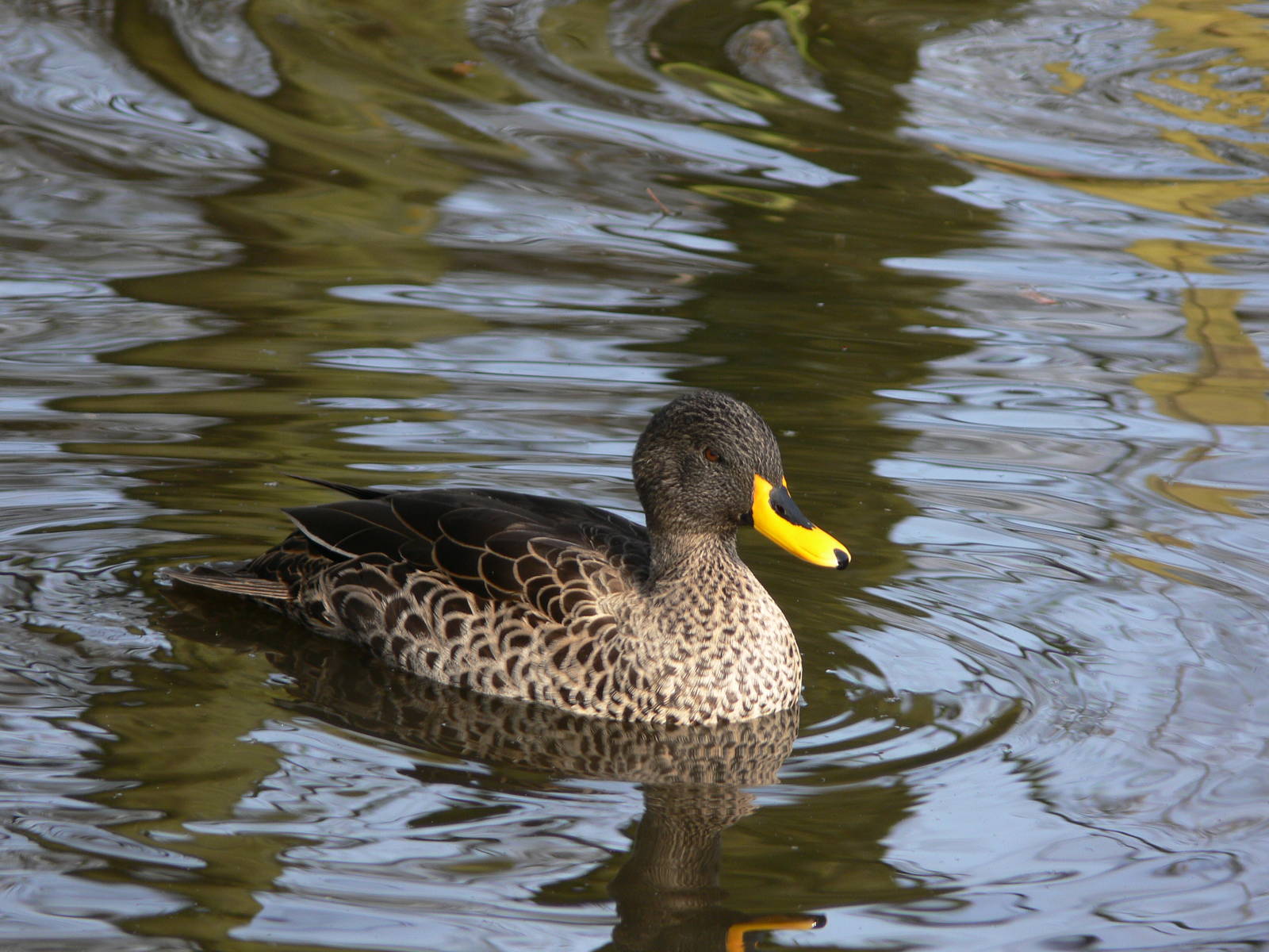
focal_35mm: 420
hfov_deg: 4.7
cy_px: 476
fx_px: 15397
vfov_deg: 3.5
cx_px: 634
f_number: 4.5
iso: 80
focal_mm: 88.8
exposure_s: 1/100
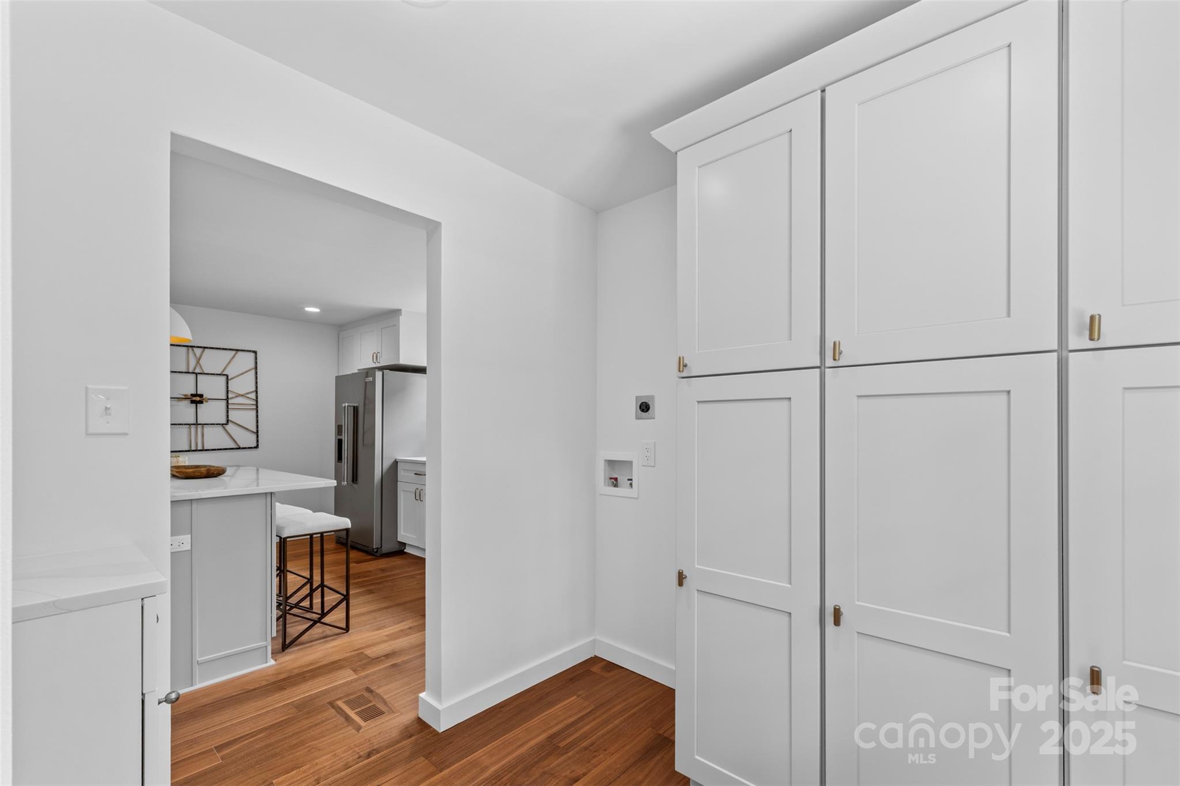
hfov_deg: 100.4
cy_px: 393
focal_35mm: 15
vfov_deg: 77.3
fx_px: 492
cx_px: 590
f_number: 9
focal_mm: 10
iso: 250
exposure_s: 1/4
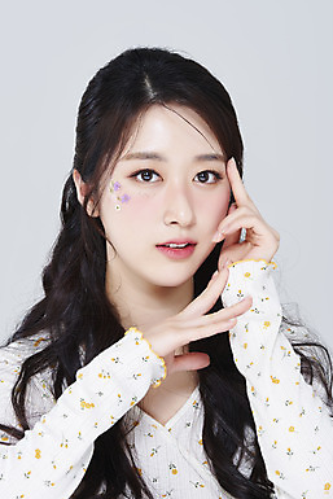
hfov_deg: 12.6
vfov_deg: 18.7
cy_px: 241
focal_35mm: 109
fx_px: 1511
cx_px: 163
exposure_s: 1/125
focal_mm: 105
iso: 64
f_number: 11
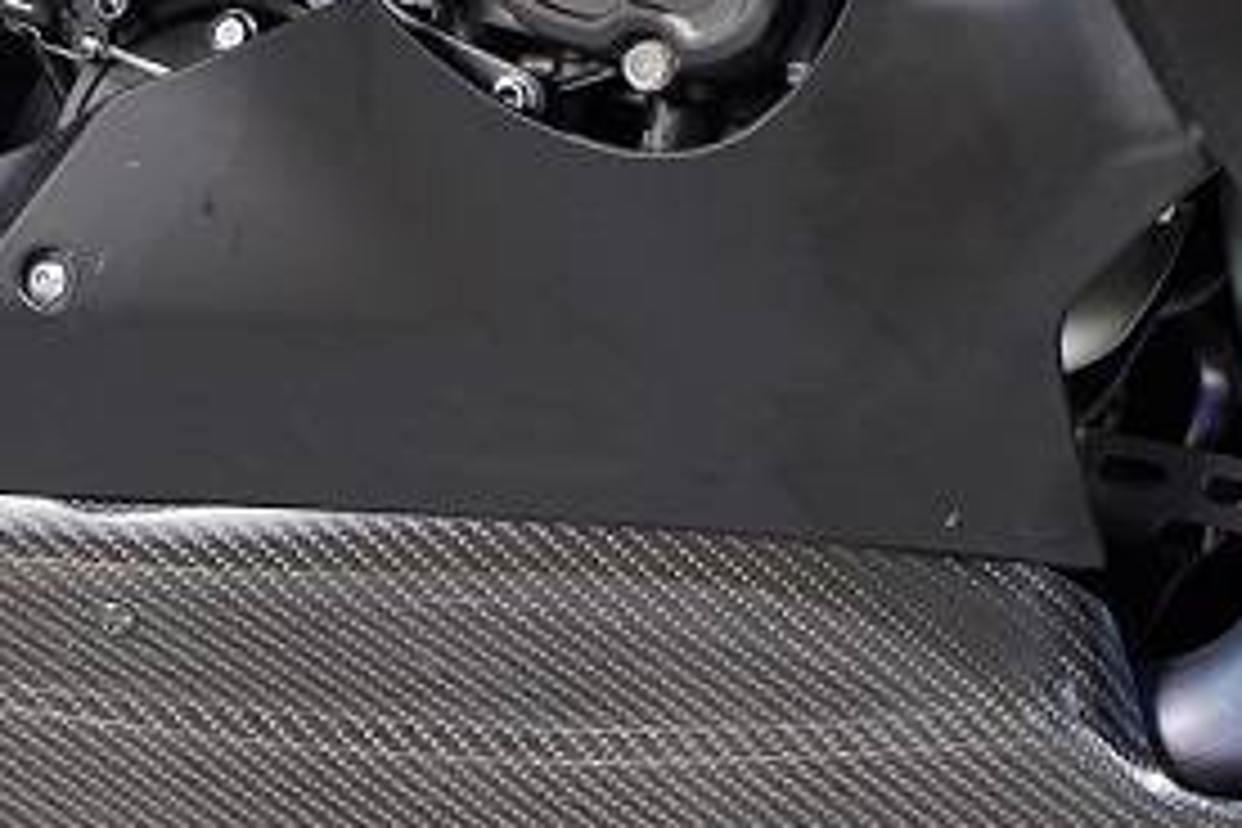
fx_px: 16214
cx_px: 392
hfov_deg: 4.4
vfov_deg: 2.9
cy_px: 238
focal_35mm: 470
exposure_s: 1/250
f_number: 4.5
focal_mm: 180
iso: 100
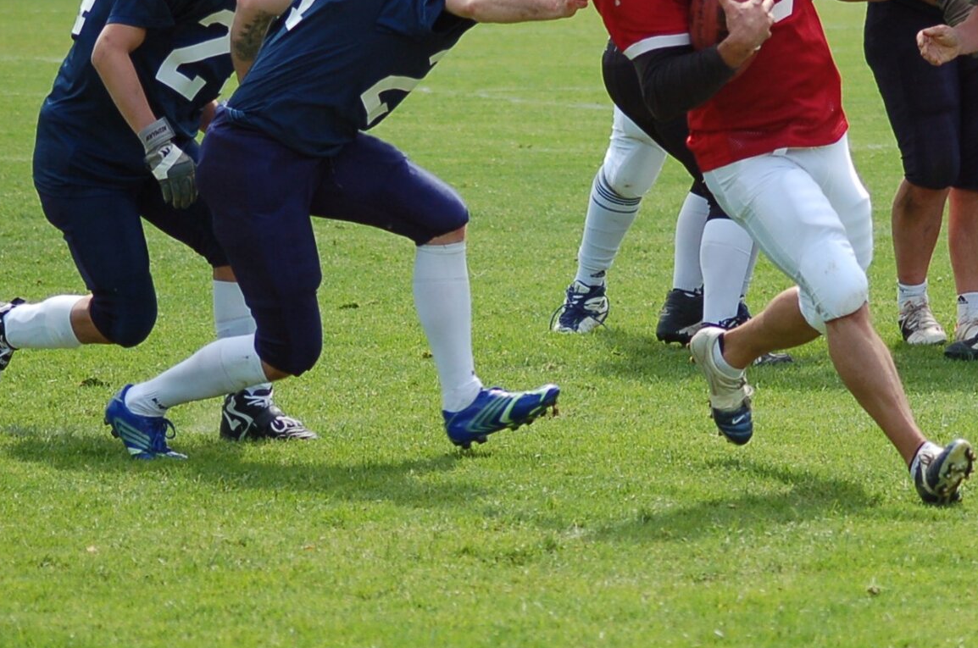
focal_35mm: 246
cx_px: 810
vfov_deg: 5.6
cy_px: 78
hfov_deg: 8.4
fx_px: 6671
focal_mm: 86
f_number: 4
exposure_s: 1/1000
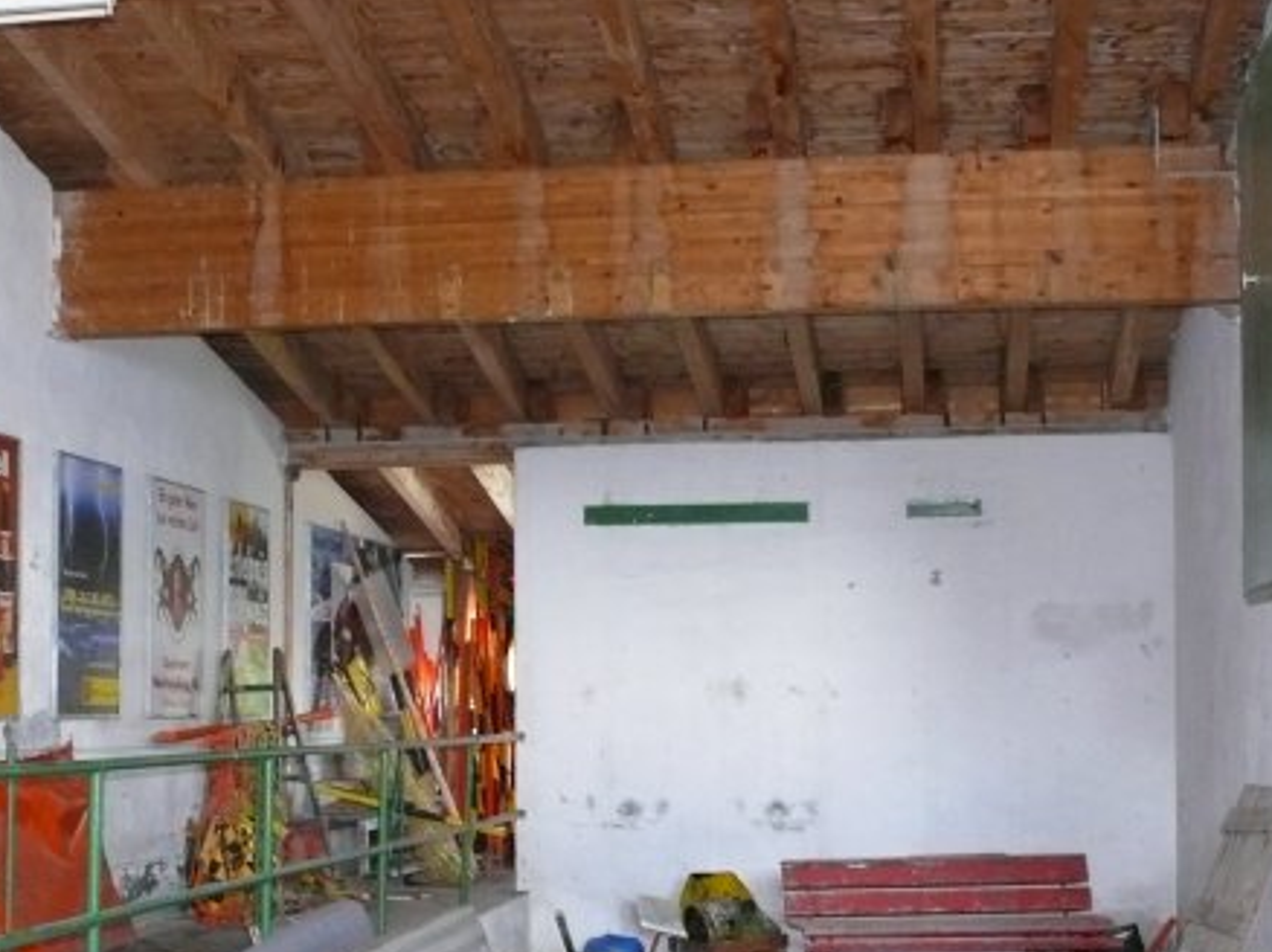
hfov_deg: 30.2
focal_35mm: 64
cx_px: 517
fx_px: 2350
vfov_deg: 22.8
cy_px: 656
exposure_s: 1/30
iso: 400
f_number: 2.8
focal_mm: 7.4
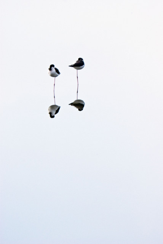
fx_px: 3049
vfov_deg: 4.6
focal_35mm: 450
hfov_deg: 3.1
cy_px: 122
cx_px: 82
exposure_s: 1/750
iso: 400
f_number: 6.7
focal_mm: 300
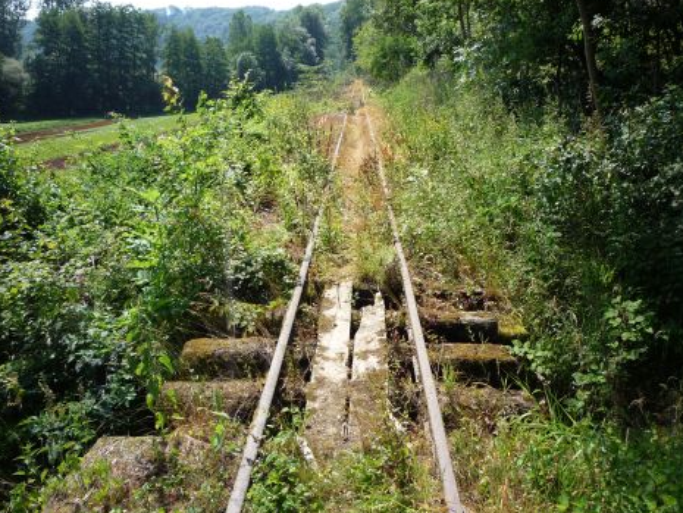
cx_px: 347
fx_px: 651
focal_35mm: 33
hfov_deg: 55.3
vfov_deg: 43.0
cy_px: 254
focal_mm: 5.2
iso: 100
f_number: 4
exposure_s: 1/400
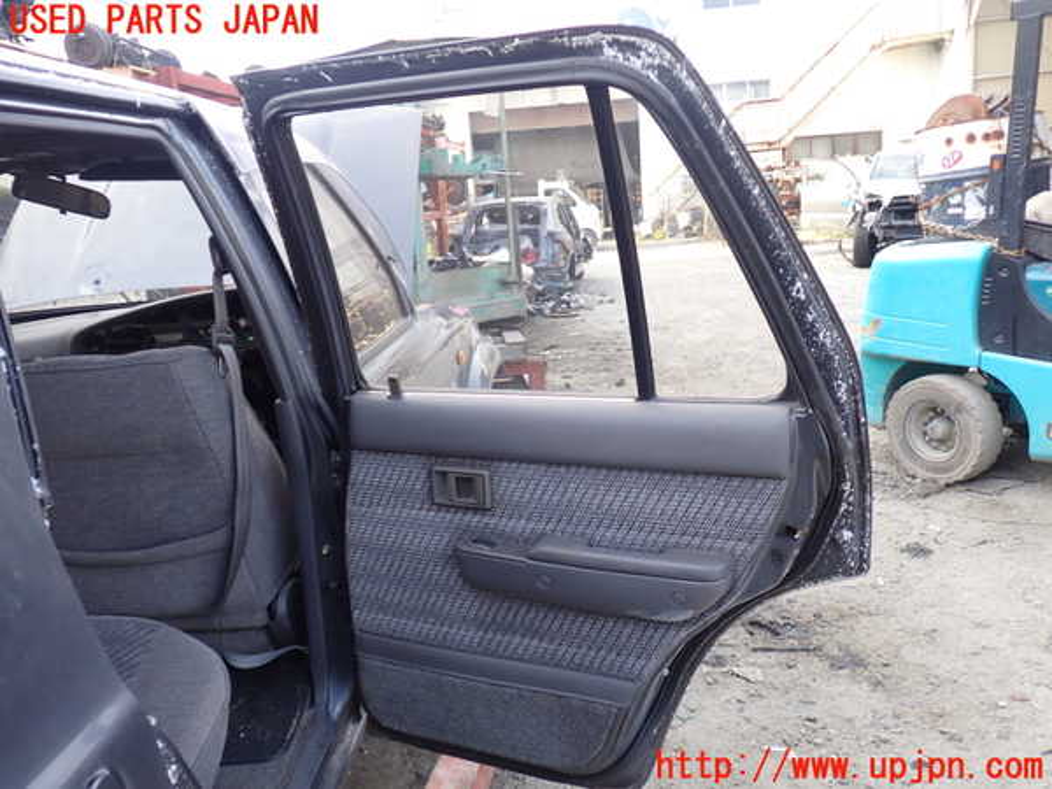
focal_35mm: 30
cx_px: 526
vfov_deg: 46.8
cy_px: 394
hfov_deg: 60.0
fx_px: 912
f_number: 2.3
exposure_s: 1/80
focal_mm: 5.4
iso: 100
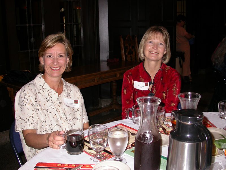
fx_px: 248
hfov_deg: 49.0
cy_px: 85
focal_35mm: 38
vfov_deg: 37.7
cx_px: 113
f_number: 2.6
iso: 100
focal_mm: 7.85
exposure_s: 1/60
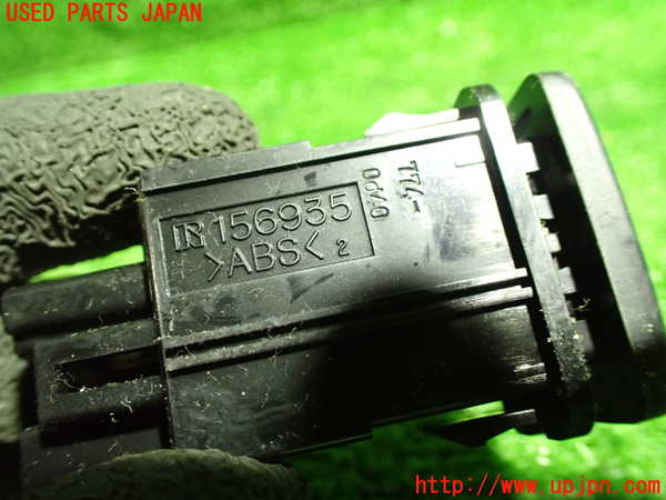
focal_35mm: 30
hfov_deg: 60.0
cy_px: 250
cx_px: 333
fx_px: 577
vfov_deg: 46.8
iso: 1250
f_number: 2.3
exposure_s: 1/30
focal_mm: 5.4
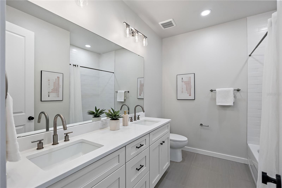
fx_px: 125
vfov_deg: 73.8
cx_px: 141
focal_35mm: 16
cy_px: 94
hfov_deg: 96.7
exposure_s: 1/320
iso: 1600
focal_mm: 16
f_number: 4
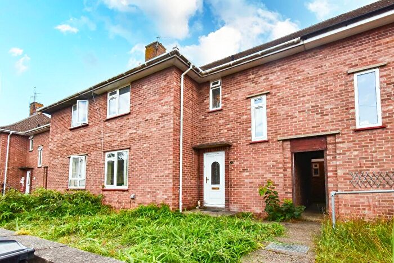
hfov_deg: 90.0
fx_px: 197
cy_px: 132
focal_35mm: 18
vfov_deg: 67.4
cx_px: 197
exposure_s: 1/320
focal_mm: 12
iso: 400
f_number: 10
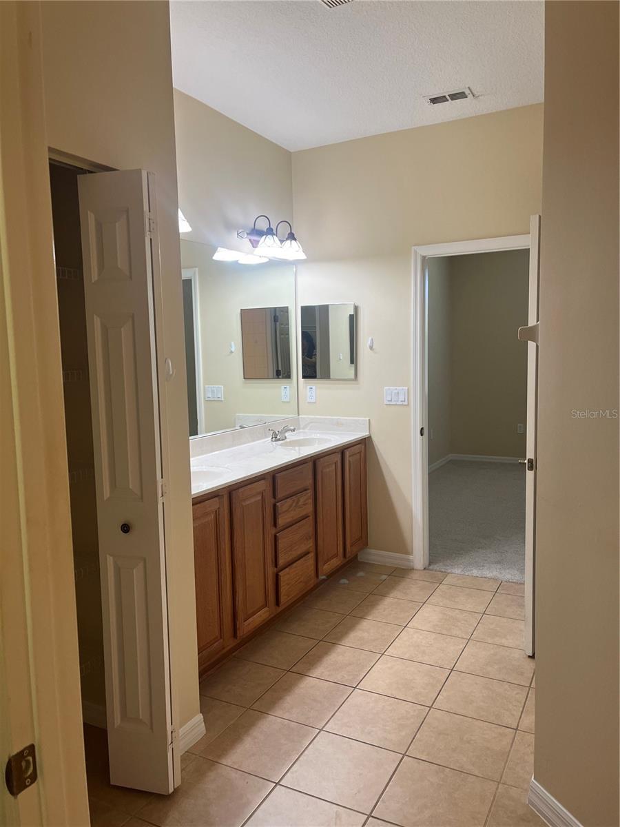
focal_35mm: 26
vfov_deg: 67.3
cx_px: 310
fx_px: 621
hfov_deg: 53.1
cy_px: 414
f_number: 1.6
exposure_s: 1/120
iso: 100
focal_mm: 5.1
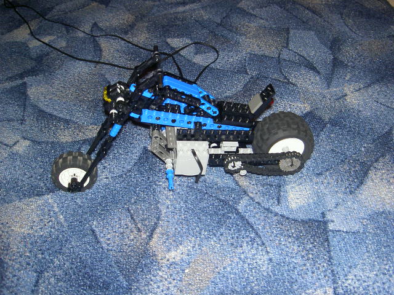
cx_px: 197
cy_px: 148
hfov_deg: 47.9
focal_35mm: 39
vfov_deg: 36.8
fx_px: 444
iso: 100
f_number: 2.8
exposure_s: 1/59.5
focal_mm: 8
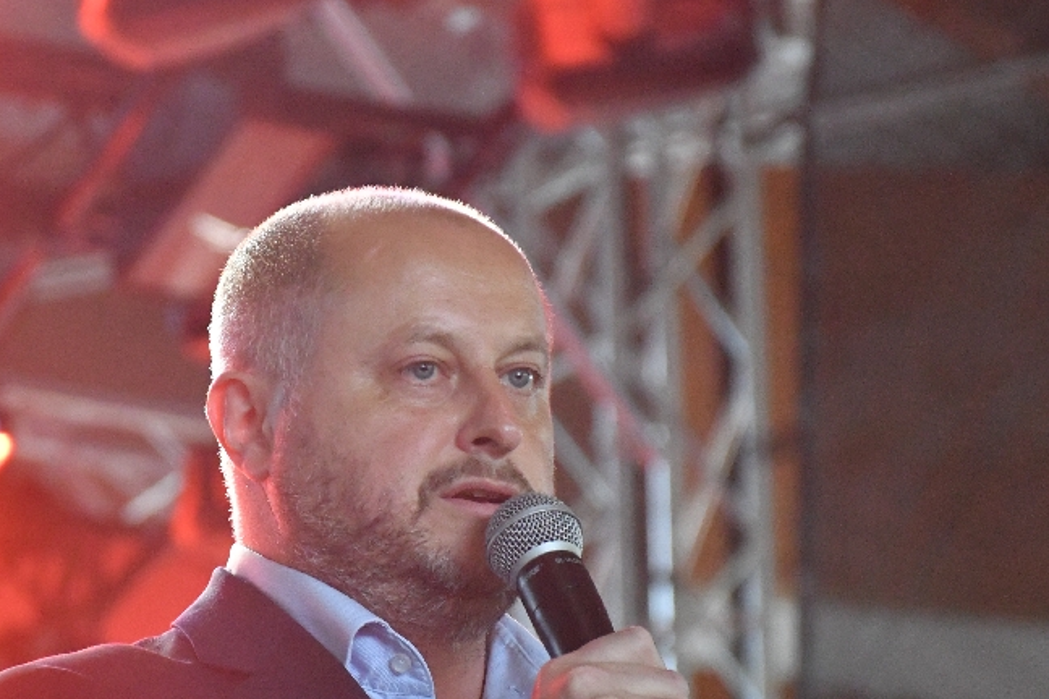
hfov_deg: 6.4
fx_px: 9382
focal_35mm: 322
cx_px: 434
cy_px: 534
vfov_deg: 4.3
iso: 5000
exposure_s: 1/320
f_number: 5.6
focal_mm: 116
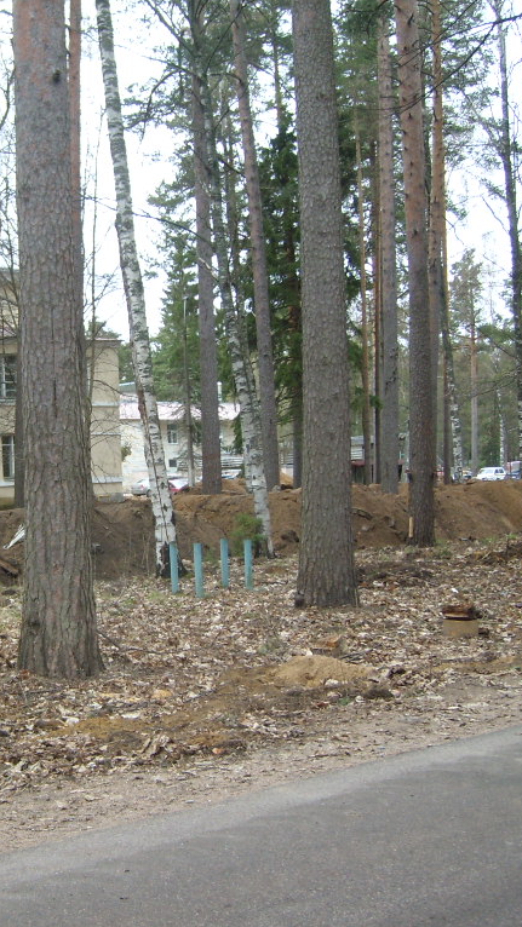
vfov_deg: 40.6
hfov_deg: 23.0
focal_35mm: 51
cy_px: 464
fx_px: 1255
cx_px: 75
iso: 50
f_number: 2.8
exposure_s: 1/176
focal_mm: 5.8
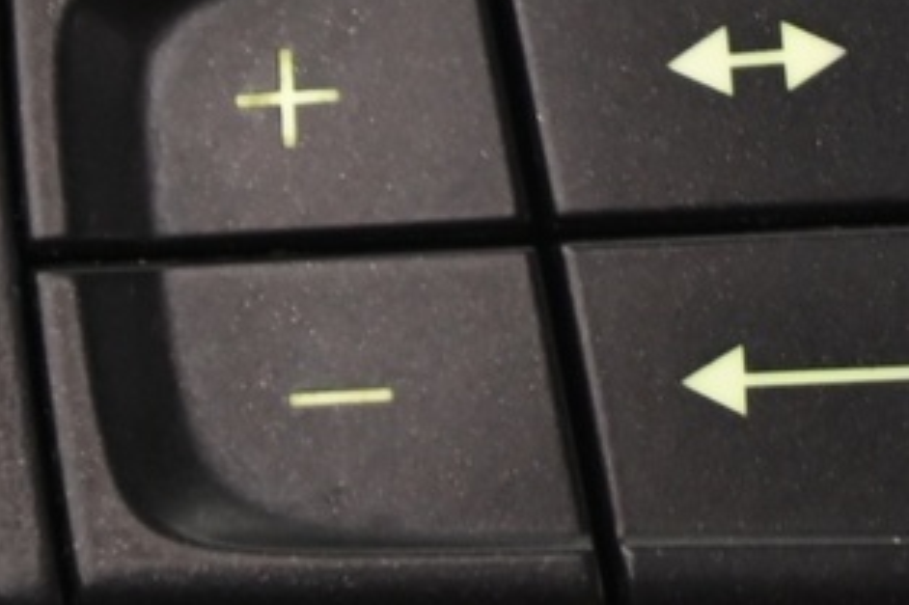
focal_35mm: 620
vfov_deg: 2.2
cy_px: -122
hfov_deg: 3.3
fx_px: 15646
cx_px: 903
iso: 2000
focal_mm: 120
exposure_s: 1/15
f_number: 4
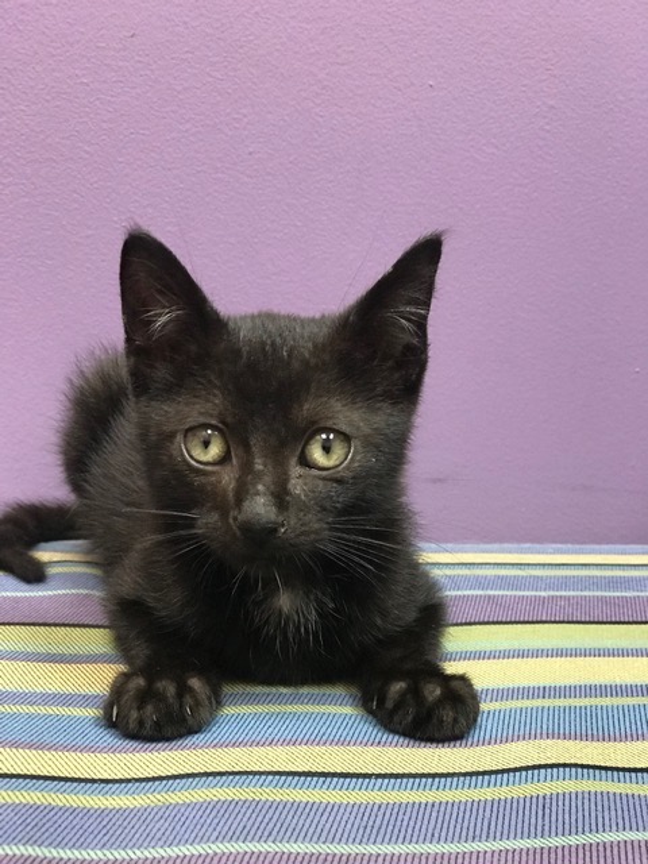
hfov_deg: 25.7
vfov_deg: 33.8
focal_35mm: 57
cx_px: 324
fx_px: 1423
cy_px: 432
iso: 320
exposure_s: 1/60
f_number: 2.8
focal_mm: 6.6
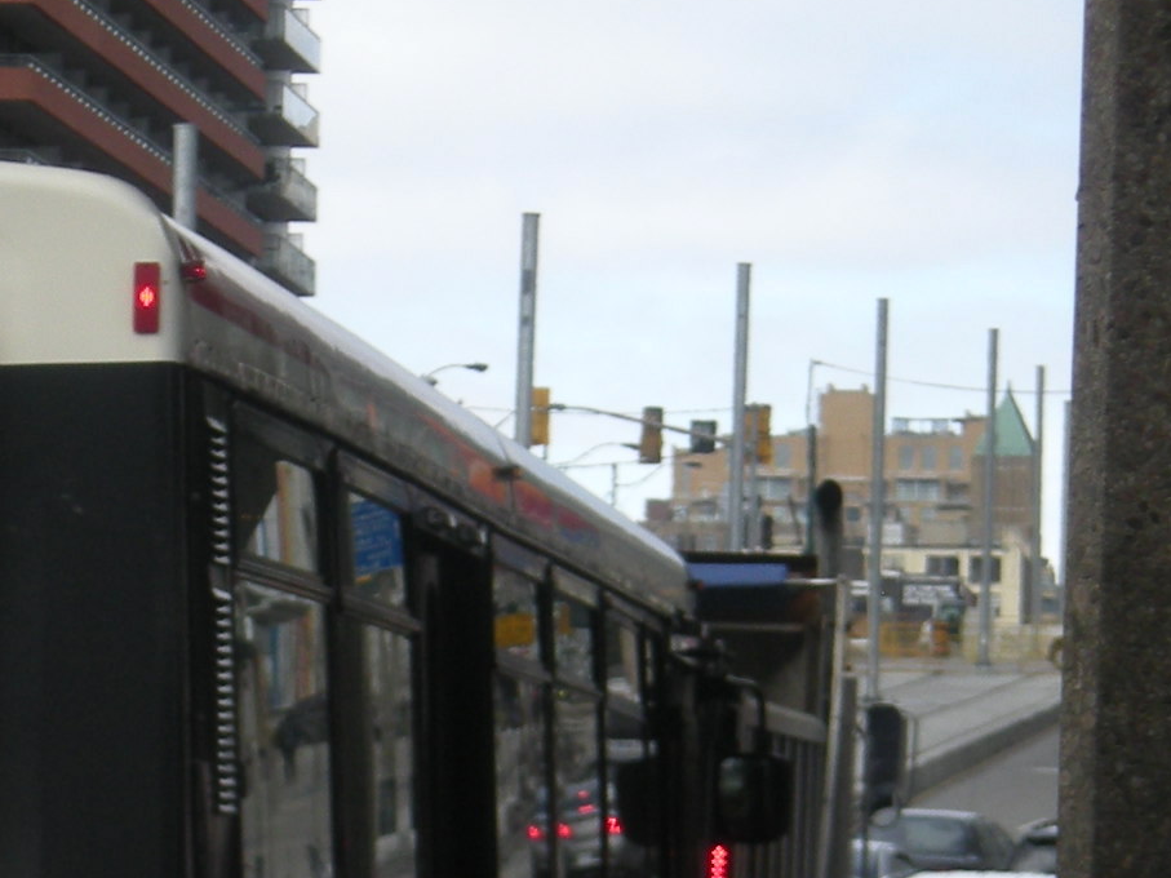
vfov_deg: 6.2
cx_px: -248
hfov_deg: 8.2
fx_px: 8118
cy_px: 926
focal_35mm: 240
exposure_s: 1/321
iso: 64
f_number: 4.1
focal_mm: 13.7
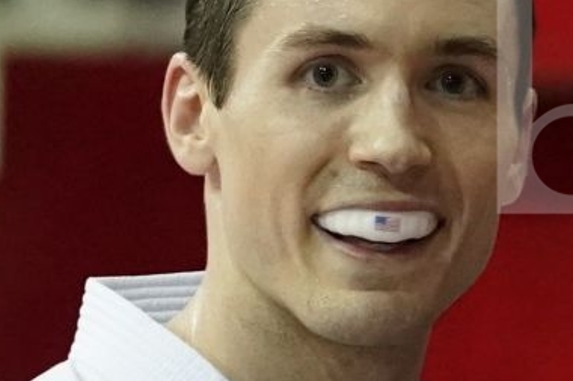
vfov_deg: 2.6
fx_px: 8368
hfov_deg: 3.9
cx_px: 638
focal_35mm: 526
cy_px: 610
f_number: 2.8
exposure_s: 1/250
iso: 6400
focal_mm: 74
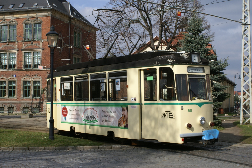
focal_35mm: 60
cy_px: 84
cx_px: 126
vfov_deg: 22.7
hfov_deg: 33.4
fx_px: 420
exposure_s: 1/200
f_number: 14
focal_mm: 40
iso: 200
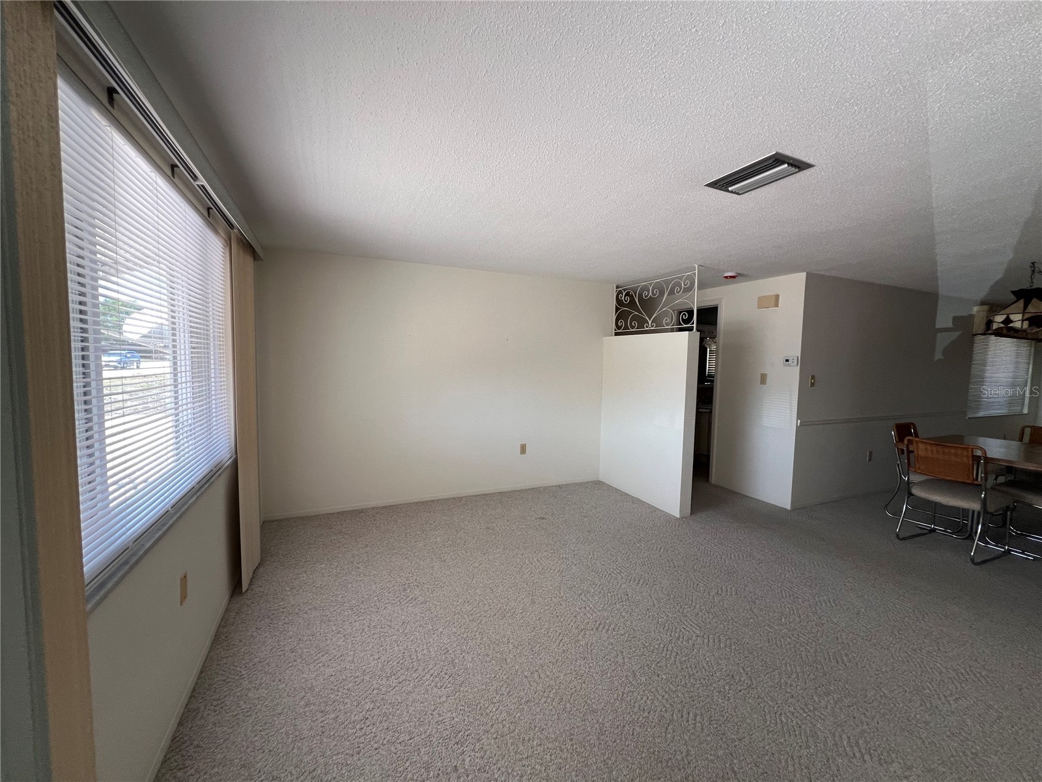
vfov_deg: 89.9
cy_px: 391
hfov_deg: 106.2
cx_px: 521
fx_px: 391
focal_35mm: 13
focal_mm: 1.57
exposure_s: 1/99
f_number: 1.8
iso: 80
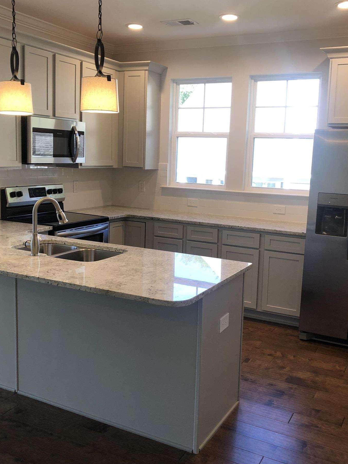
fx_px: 483
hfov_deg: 39.7
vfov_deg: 51.3
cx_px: 177
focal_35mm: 36
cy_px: 226
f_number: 1.8
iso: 25
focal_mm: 4
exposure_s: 1/40
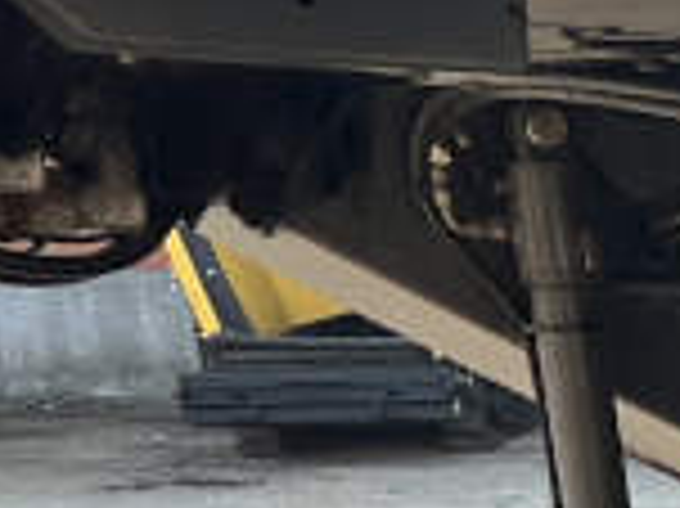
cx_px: 2099
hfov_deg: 9.1
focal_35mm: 172
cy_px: 958
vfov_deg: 8.3
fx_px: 3376
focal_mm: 5.7
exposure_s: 1/374
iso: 50
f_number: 1.5
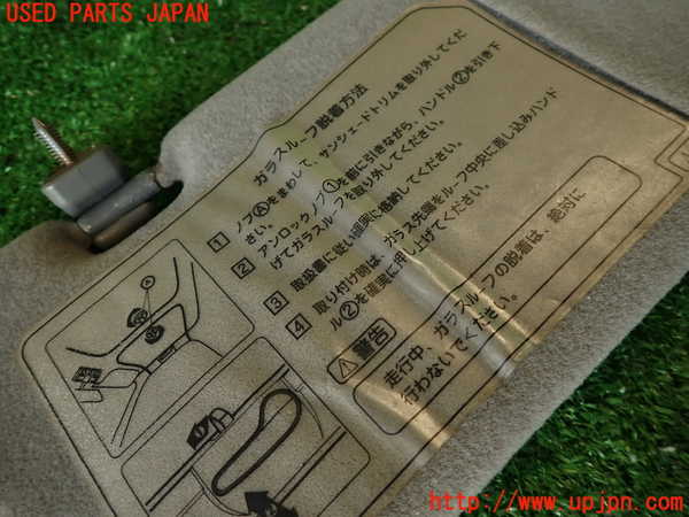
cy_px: 258
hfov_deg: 69.4
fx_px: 498
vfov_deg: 54.9
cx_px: 344
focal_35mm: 25
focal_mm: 4.5
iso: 100
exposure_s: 1/60
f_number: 2
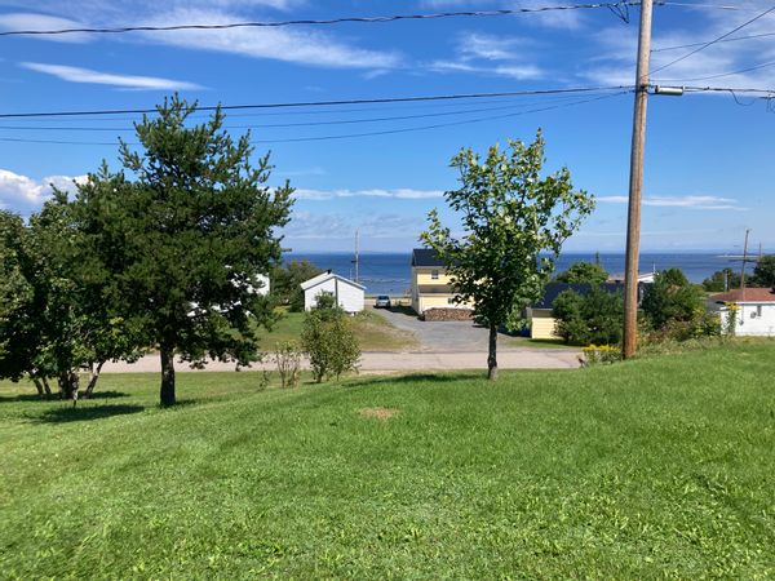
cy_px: 290
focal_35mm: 28
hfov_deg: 63.4
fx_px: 627
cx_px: 388
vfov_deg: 49.7
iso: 20
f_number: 1.8
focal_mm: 3.99
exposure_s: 1/2000
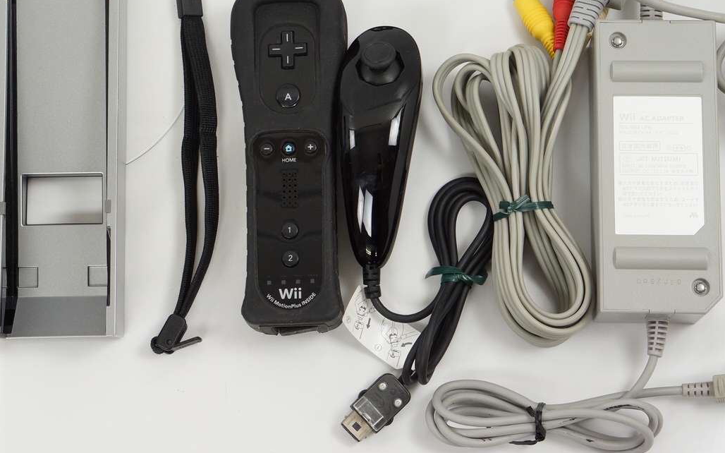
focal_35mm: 119
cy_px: 120
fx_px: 2351
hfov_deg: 17.5
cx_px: 411
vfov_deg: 11.0
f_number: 6.3
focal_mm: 50
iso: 640
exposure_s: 1/80
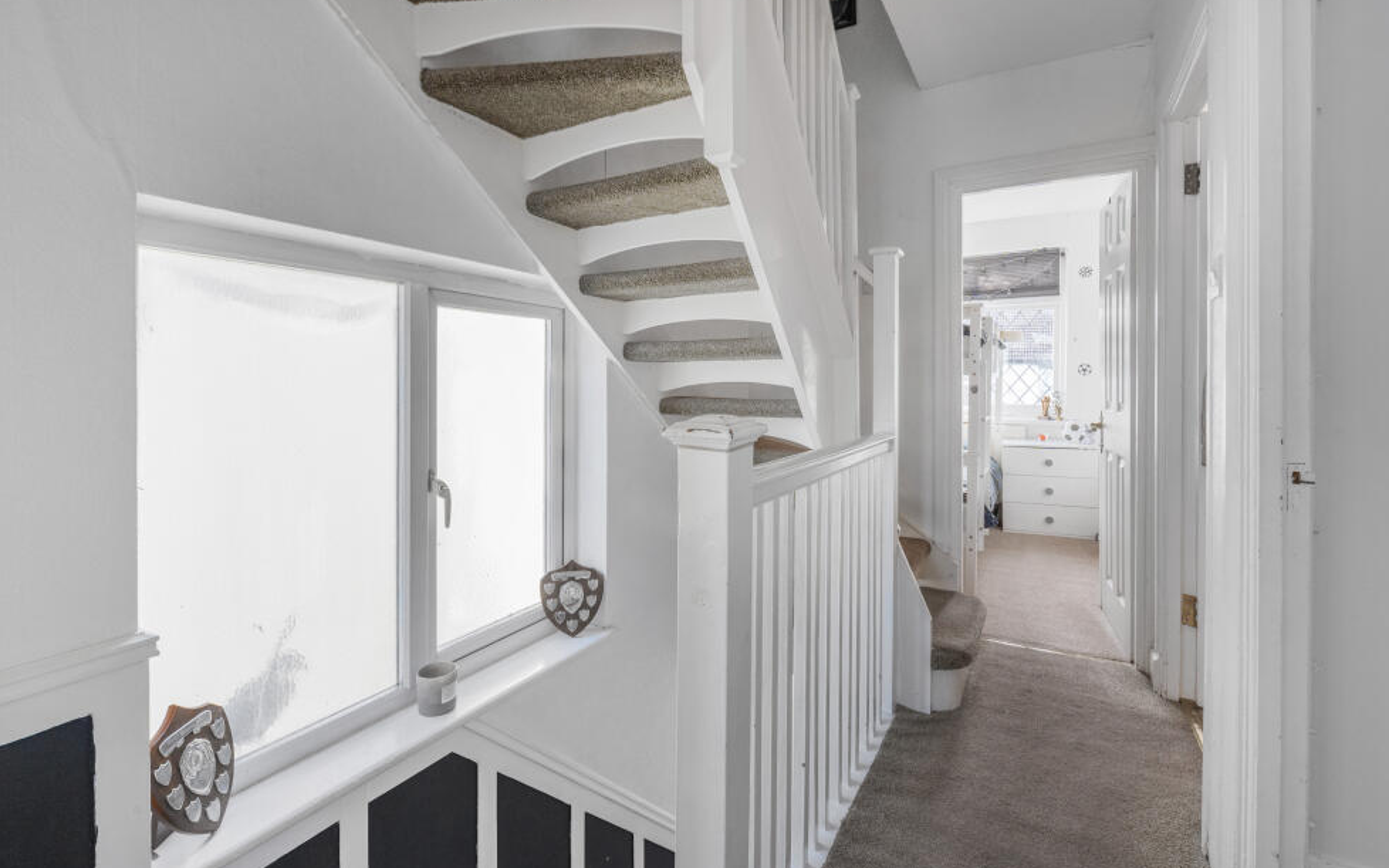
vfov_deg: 71.1
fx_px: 606
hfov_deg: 97.8
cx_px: 703
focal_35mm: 16
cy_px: 394
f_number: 11
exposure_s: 1/15
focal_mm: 15
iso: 400
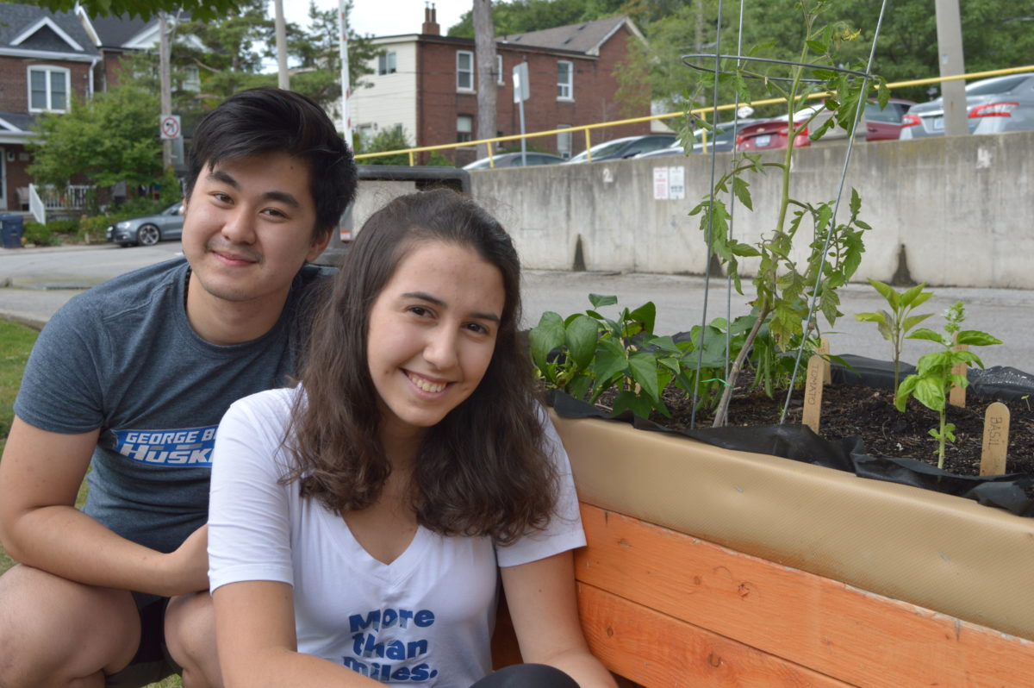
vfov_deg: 30.8
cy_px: 344
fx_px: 1248
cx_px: 517
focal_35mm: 44
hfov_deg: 45.0
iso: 280
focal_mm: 29
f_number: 9
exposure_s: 1/250
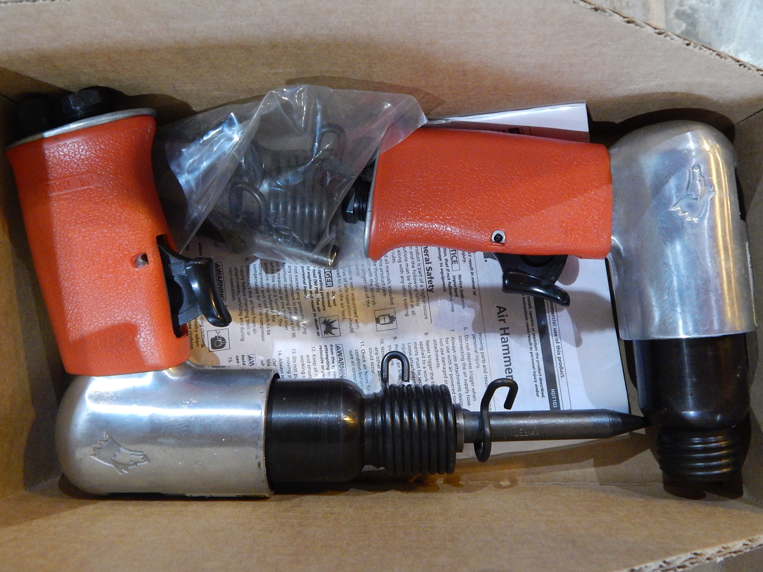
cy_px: 286
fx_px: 683
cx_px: 382
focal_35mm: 31
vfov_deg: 45.4
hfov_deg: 58.4
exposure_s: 1/13
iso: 200
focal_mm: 5.6
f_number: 3.2
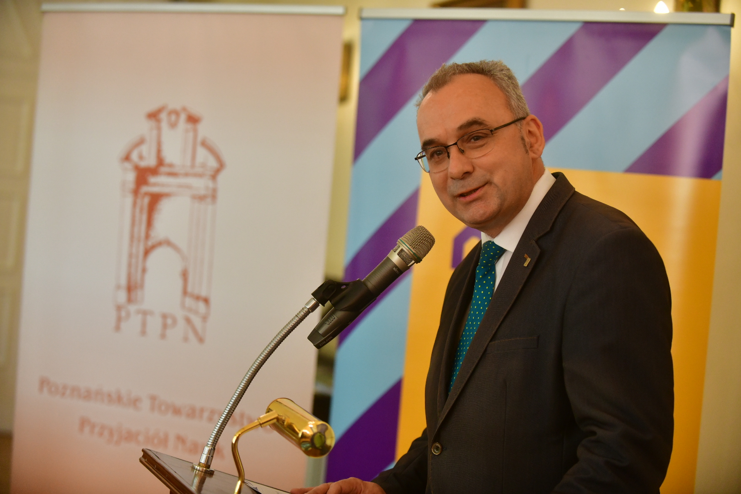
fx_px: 1544
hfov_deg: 27.0
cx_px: 370
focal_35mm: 75
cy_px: 247
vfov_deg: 18.2
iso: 1400
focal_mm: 75
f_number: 2.8
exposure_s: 1/400
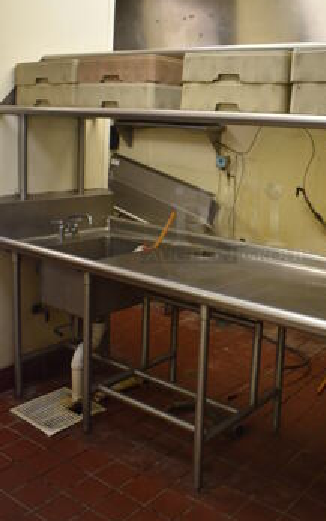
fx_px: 540
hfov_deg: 33.2
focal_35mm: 38
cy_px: 223
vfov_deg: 51.4
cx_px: 228
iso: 900
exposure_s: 1/125
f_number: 3.5
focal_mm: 18
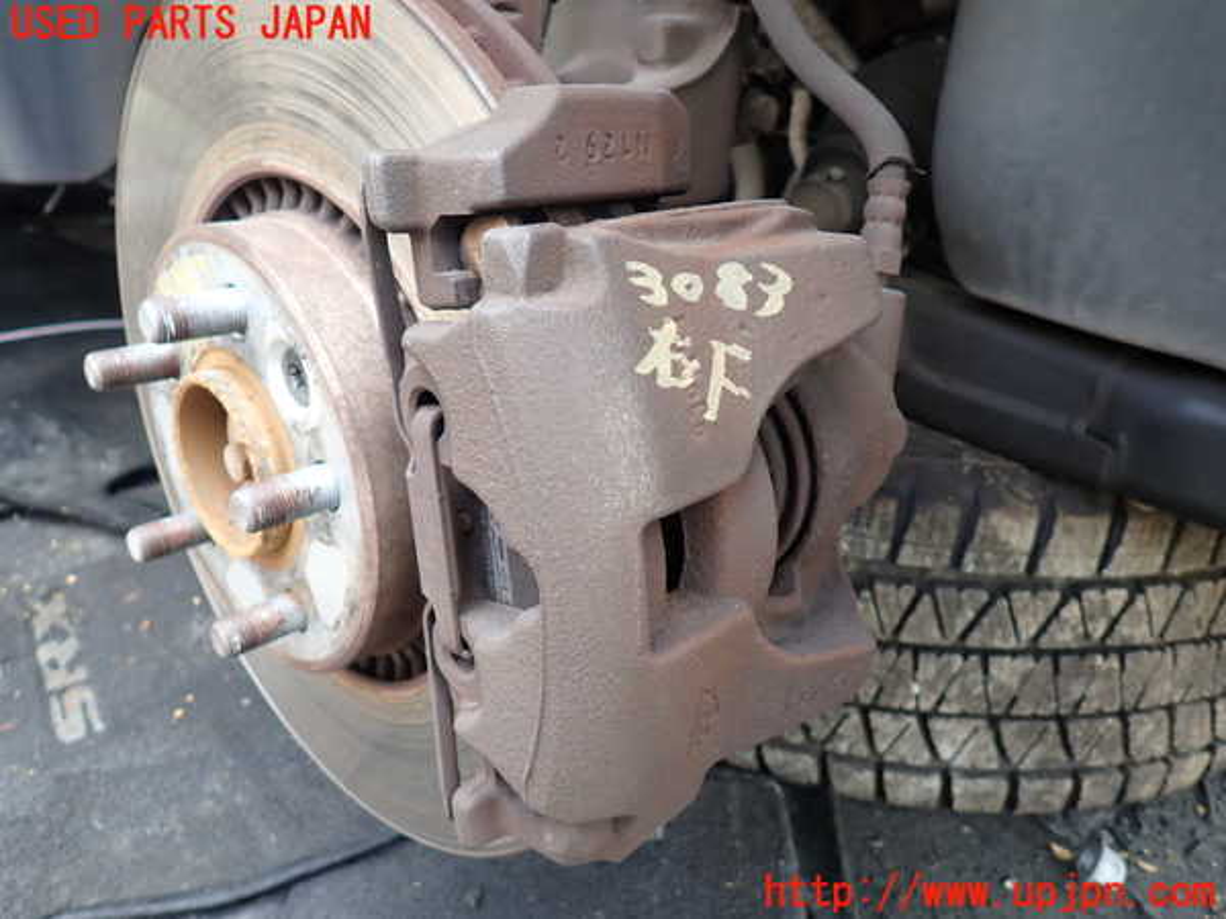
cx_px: 613
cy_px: 460
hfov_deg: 69.4
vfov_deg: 54.9
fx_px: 885
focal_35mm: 25
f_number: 2
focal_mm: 4.5
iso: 100
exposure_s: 1/80
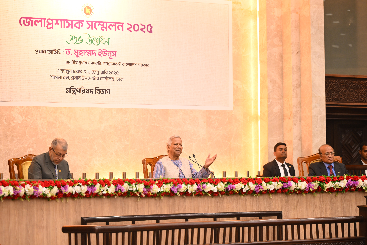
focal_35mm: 115
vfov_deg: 11.9
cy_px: 122
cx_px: 184
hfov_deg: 17.8
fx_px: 1172
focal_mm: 115
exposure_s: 1/80
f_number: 2.8
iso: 500
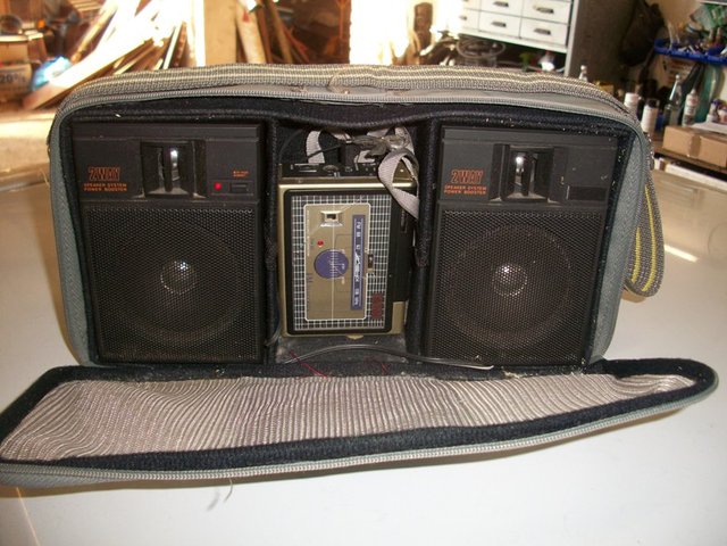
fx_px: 735
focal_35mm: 35
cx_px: 364
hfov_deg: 52.6
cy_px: 273
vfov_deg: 40.7
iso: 80
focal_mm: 6.3
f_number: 3.1
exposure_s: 1/30
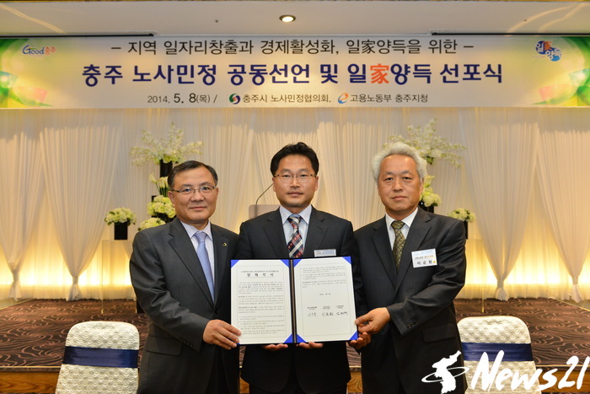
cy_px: 197
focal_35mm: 31
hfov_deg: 60.3
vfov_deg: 42.3
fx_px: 508
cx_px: 295
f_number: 5
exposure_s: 1/125
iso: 1600
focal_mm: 31
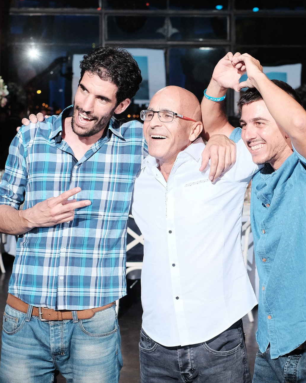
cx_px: 242
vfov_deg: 19.4
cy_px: 210
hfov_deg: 15.5
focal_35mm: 99
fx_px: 1121
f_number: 3.6
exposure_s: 1/180
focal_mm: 35
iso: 1250
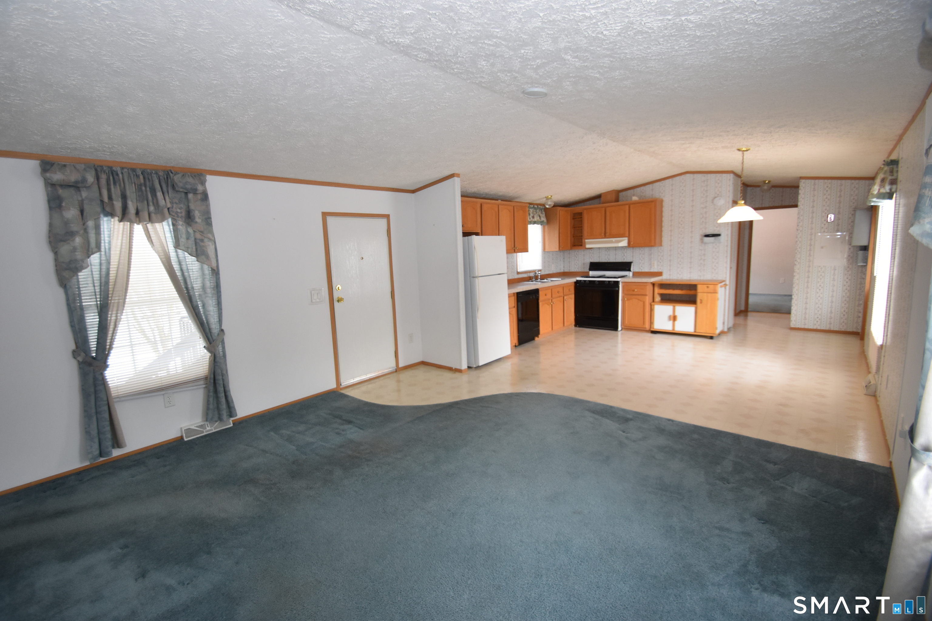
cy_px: 310
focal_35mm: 15
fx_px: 388
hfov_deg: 100.4
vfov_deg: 77.3
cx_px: 466
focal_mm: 10
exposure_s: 1/60
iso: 720
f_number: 4
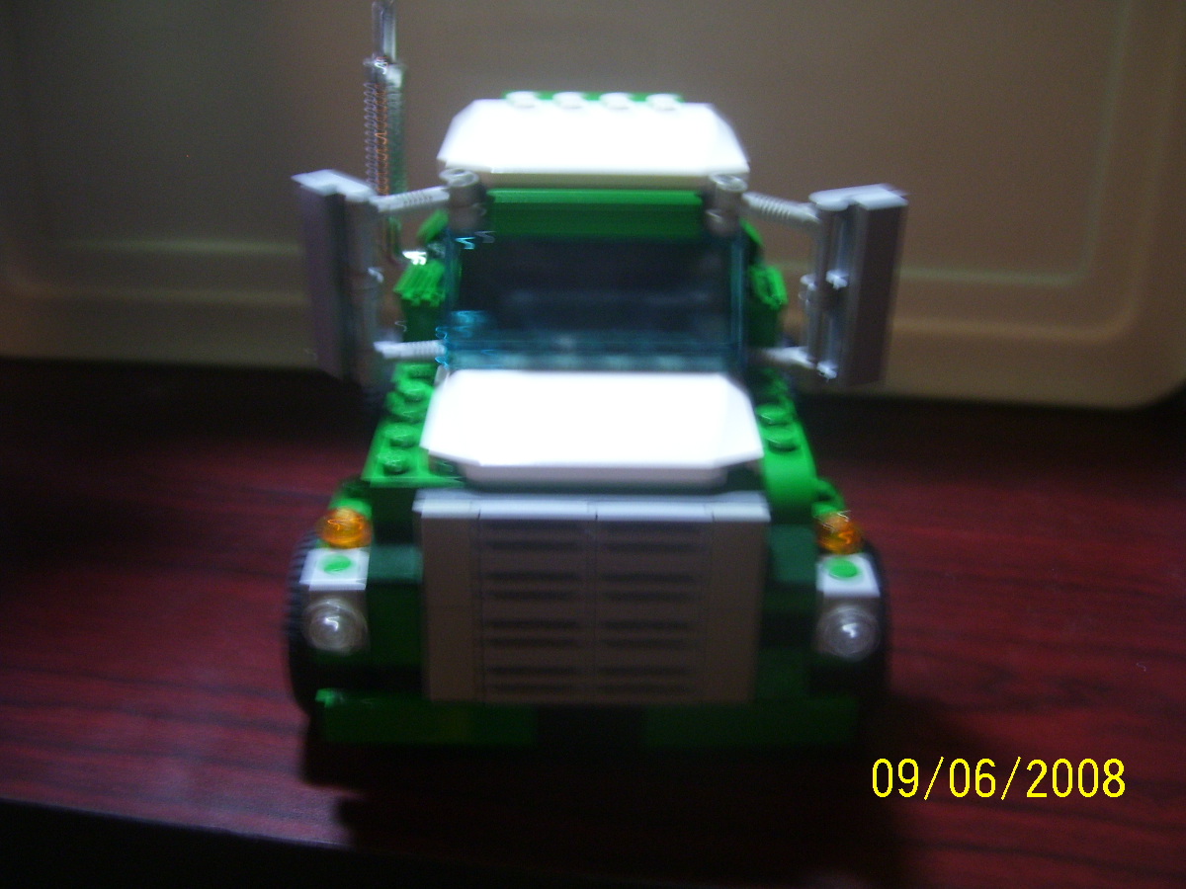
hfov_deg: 50.1
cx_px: 593
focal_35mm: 37
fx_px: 1268
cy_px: 444
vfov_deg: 38.7
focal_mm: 6
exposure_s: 1/8
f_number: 2.7
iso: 160
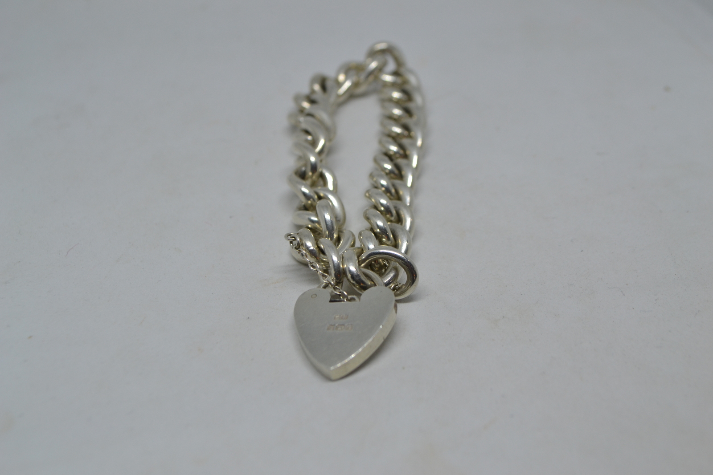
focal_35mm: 51
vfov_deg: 26.5
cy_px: 238
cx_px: 356
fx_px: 1010
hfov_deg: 38.9
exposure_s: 1/60
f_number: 7.1
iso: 400
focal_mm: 34
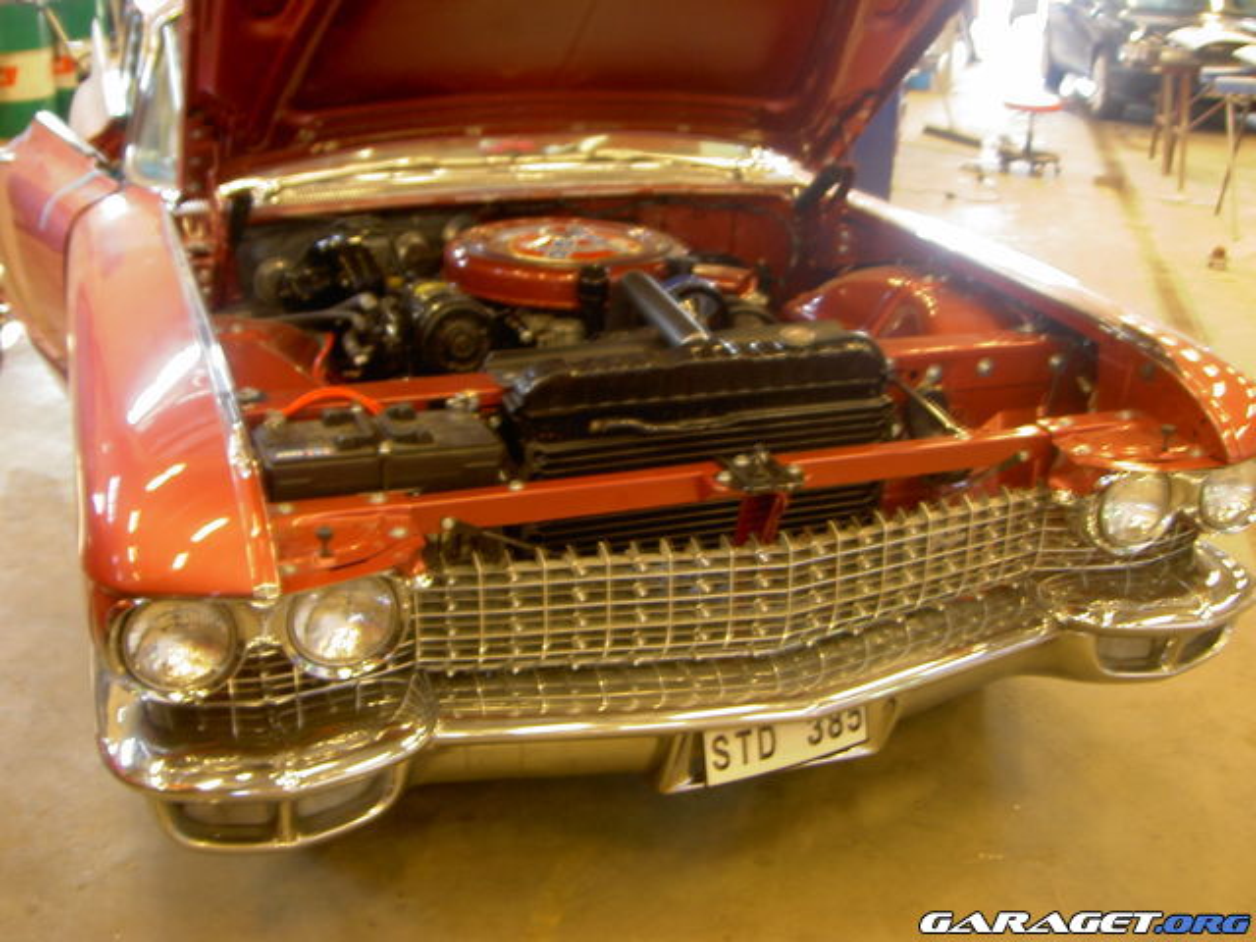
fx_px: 1415
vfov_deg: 36.8
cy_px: 471
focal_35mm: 39
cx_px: 628
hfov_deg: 47.9
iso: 100
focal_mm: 8
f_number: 2.8
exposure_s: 1/8
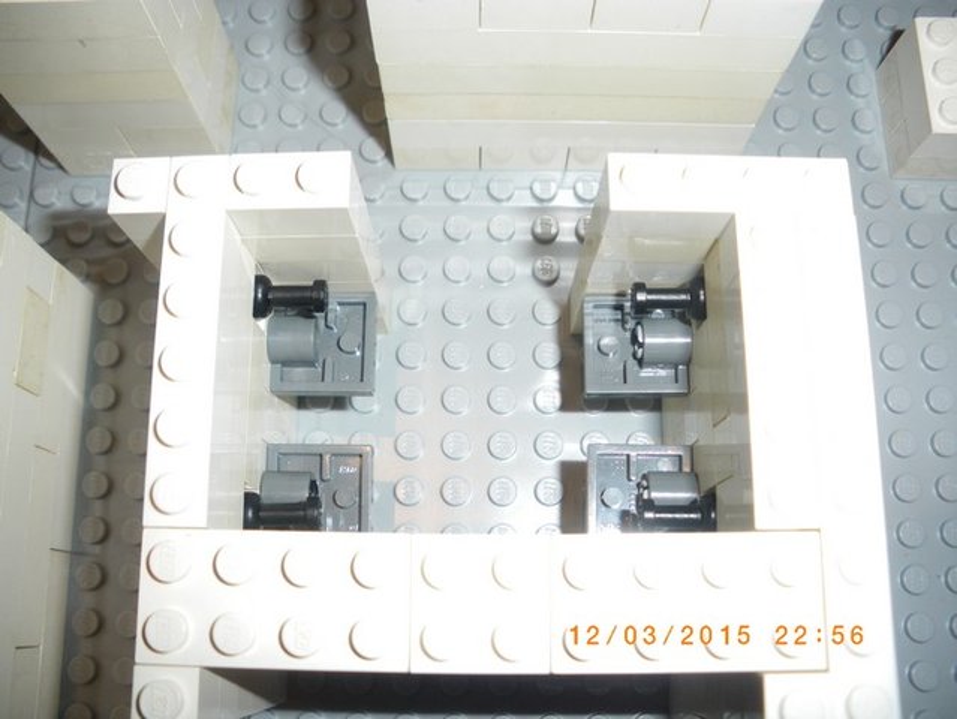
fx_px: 996
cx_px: 478
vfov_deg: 39.7
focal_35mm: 36
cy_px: 360
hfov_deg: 51.3
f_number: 5.4
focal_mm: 6.3
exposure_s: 1/50
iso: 160
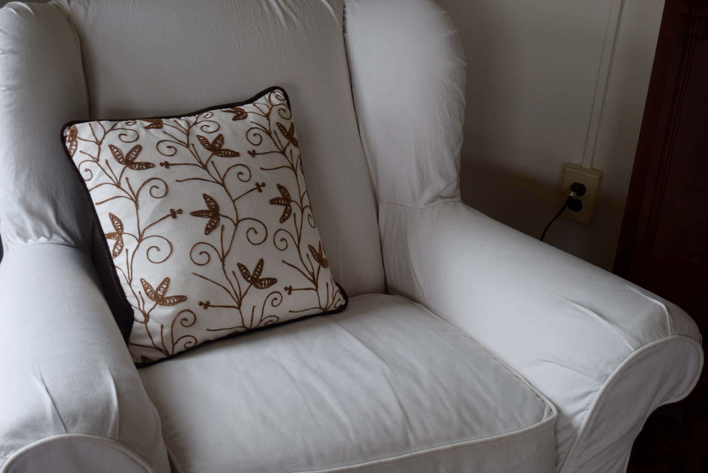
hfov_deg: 36.2
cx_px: 321
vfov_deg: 24.6
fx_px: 1082
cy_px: 202
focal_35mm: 55
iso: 560
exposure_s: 1/125
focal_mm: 32
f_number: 5.6
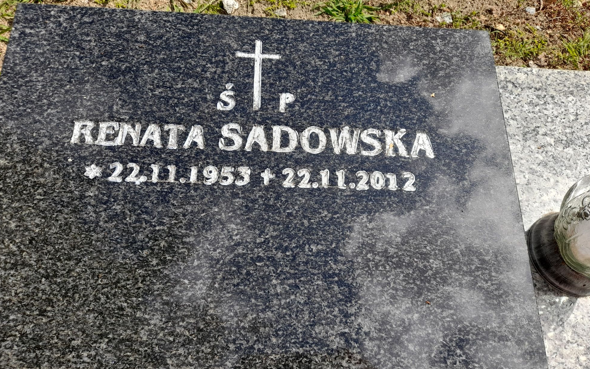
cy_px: 205
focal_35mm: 27
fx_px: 434
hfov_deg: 68.4
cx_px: 293
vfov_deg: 45.9
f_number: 2
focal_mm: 4.6
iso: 20
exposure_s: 1/519
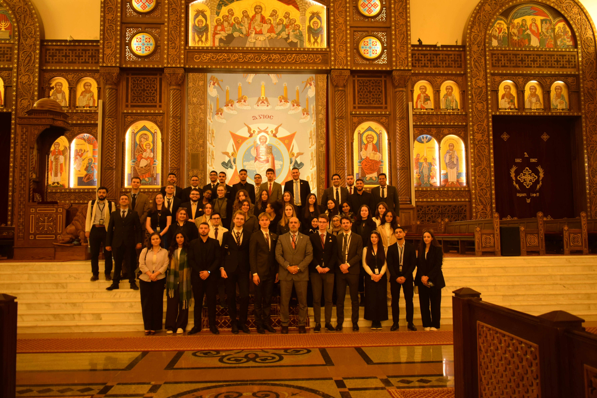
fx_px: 497
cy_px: 199
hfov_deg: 61.9
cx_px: 298
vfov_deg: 43.6
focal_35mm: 30
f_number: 3.5
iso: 1250
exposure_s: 1/60
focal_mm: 20
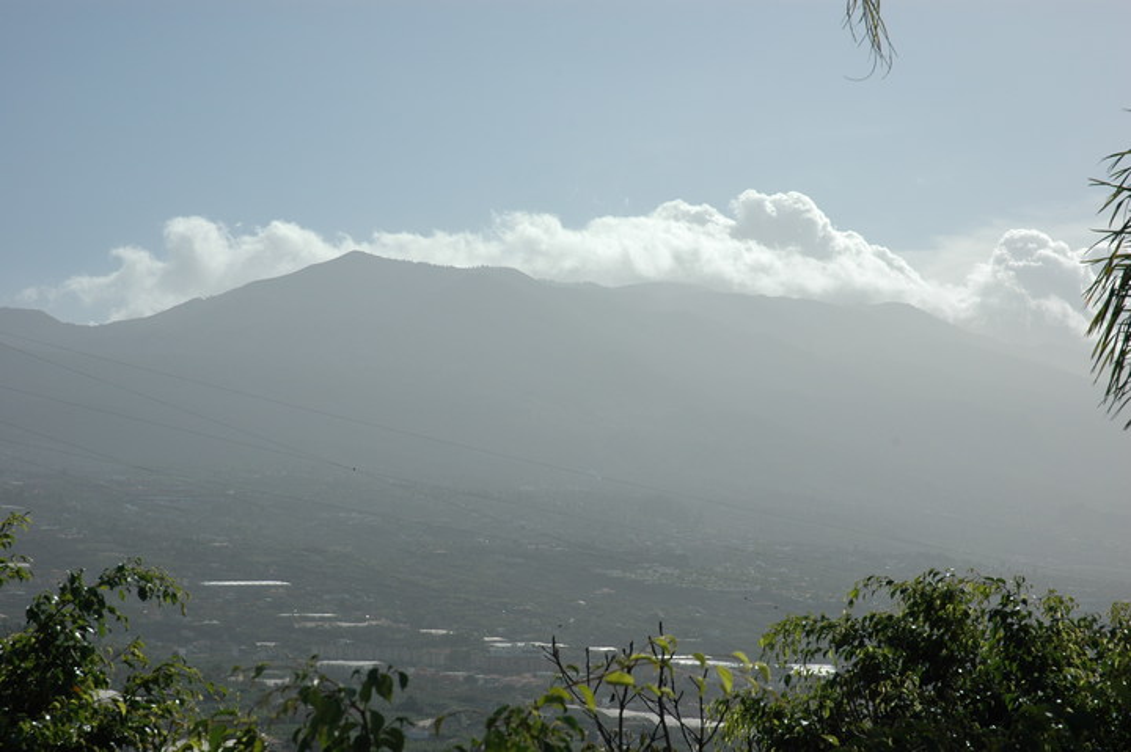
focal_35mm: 84
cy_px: 376
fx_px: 2637
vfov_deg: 16.2
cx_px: 566
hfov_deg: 24.2
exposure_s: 1/640
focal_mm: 56
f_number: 13
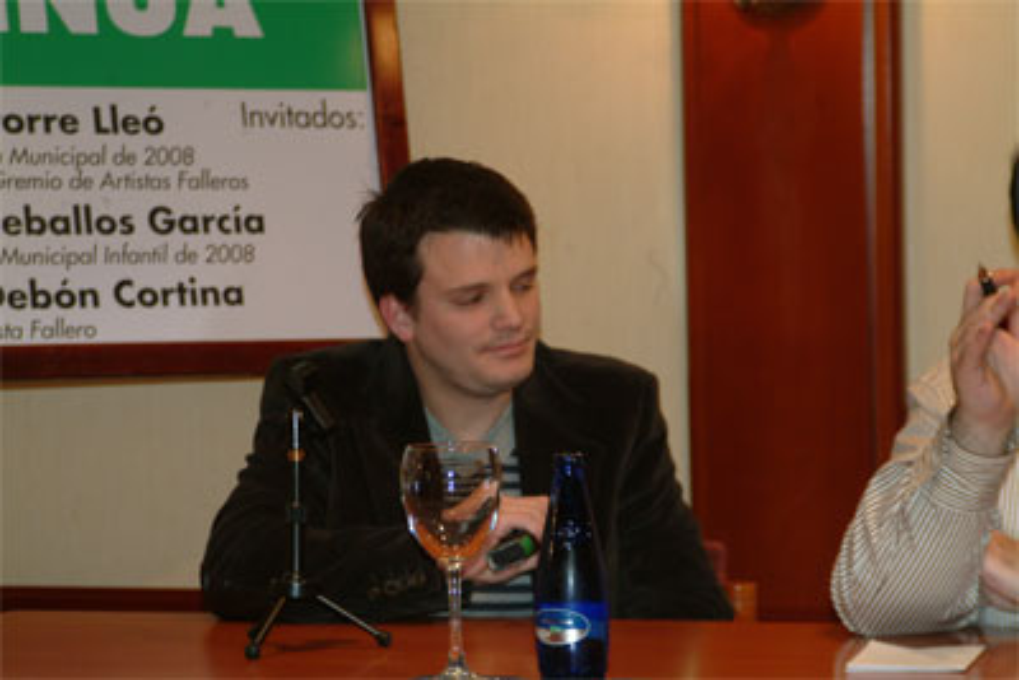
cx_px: 510
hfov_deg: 15.4
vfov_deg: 10.3
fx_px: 3780
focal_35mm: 134
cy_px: 340
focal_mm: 89
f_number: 5.6
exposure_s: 1/60
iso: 400
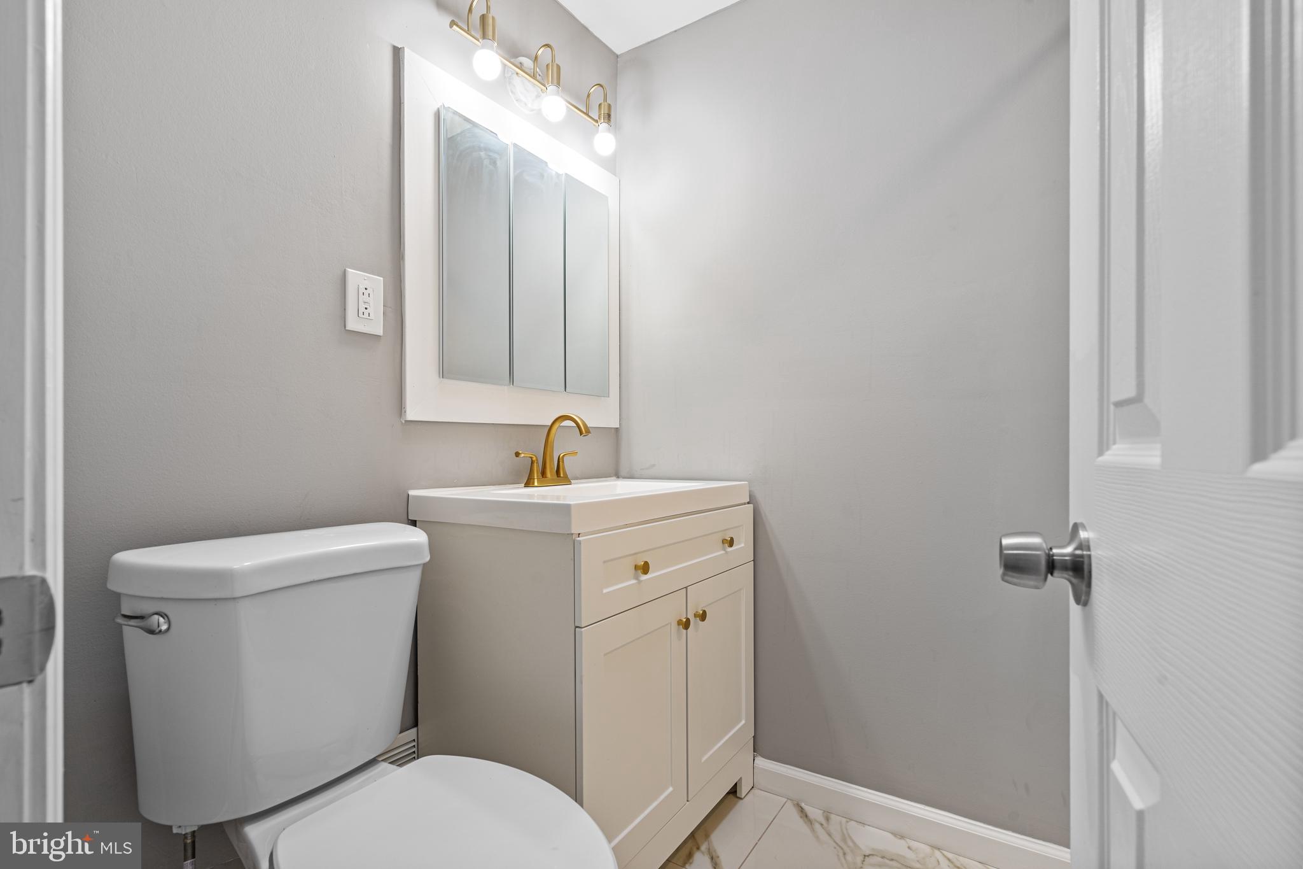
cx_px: 652
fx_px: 579
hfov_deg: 96.7
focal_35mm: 16
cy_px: 434
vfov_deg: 73.7
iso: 250
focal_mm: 16
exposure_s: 1/5
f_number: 9
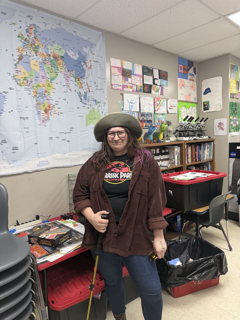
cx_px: 120
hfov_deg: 56.8
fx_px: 222
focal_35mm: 24
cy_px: 160
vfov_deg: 71.6
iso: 125
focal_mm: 6.76
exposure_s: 1/62
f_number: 1.78
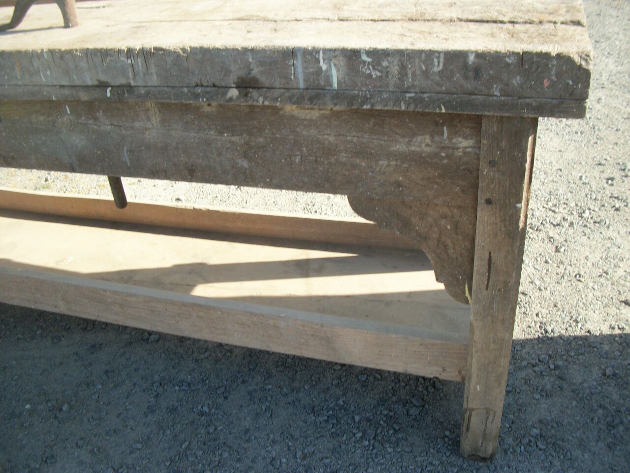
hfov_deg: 56.8
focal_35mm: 32
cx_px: 315
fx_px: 582
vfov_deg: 44.2
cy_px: 236
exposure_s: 1/60
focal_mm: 5.7
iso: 80
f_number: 8.8
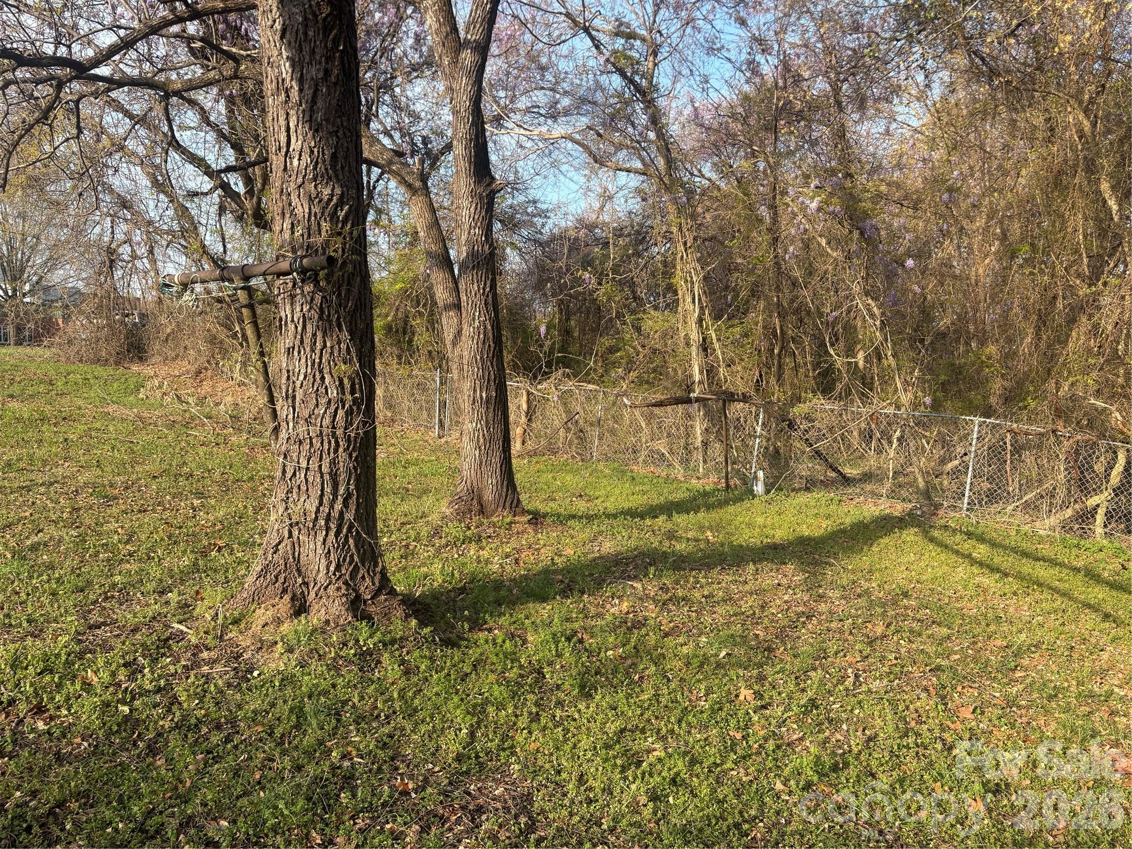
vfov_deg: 53.1
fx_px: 850
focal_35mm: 26
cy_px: 424
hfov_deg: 67.3
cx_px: 566
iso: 50
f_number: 1.6
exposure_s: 1/1164
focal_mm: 5.96
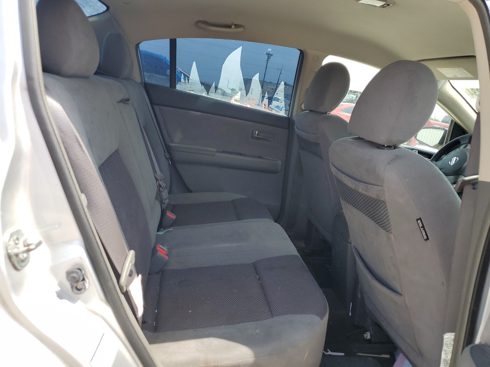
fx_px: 368
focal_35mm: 26
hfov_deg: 67.3
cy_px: 184
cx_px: 245
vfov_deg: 53.1
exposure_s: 1/714
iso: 50
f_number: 1.5
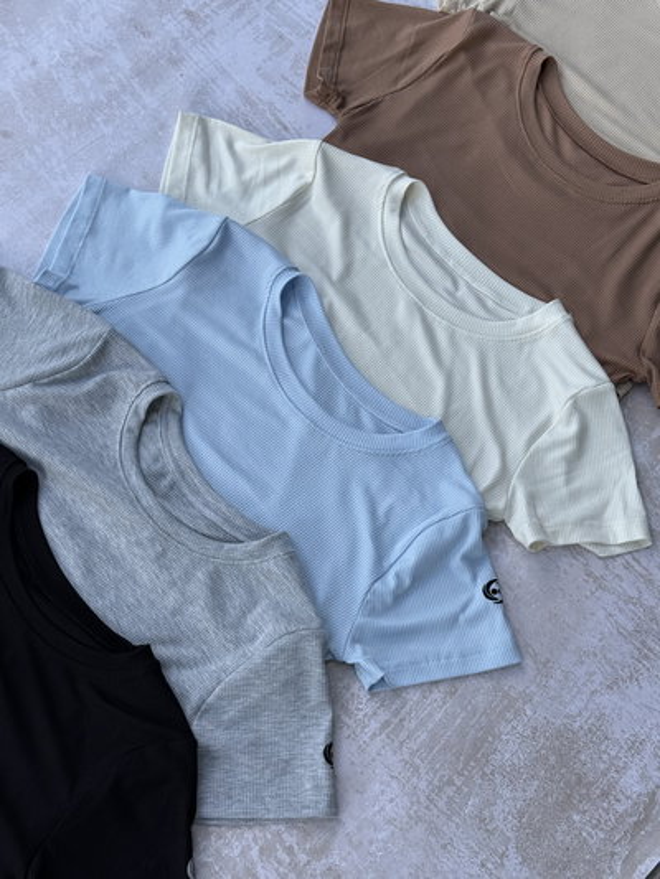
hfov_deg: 30.3
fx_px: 1220
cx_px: 330
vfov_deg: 39.6
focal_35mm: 48
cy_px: 440
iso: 64
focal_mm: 6.76
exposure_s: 1/693
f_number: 1.78
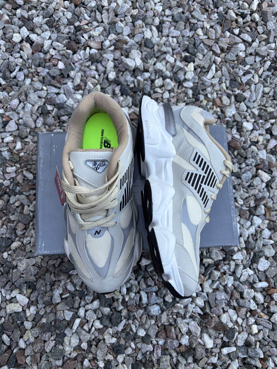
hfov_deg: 53.1
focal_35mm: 26
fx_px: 277
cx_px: 138
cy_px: 184
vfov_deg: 67.3
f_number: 1.6
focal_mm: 5.96
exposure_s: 1/121
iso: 40
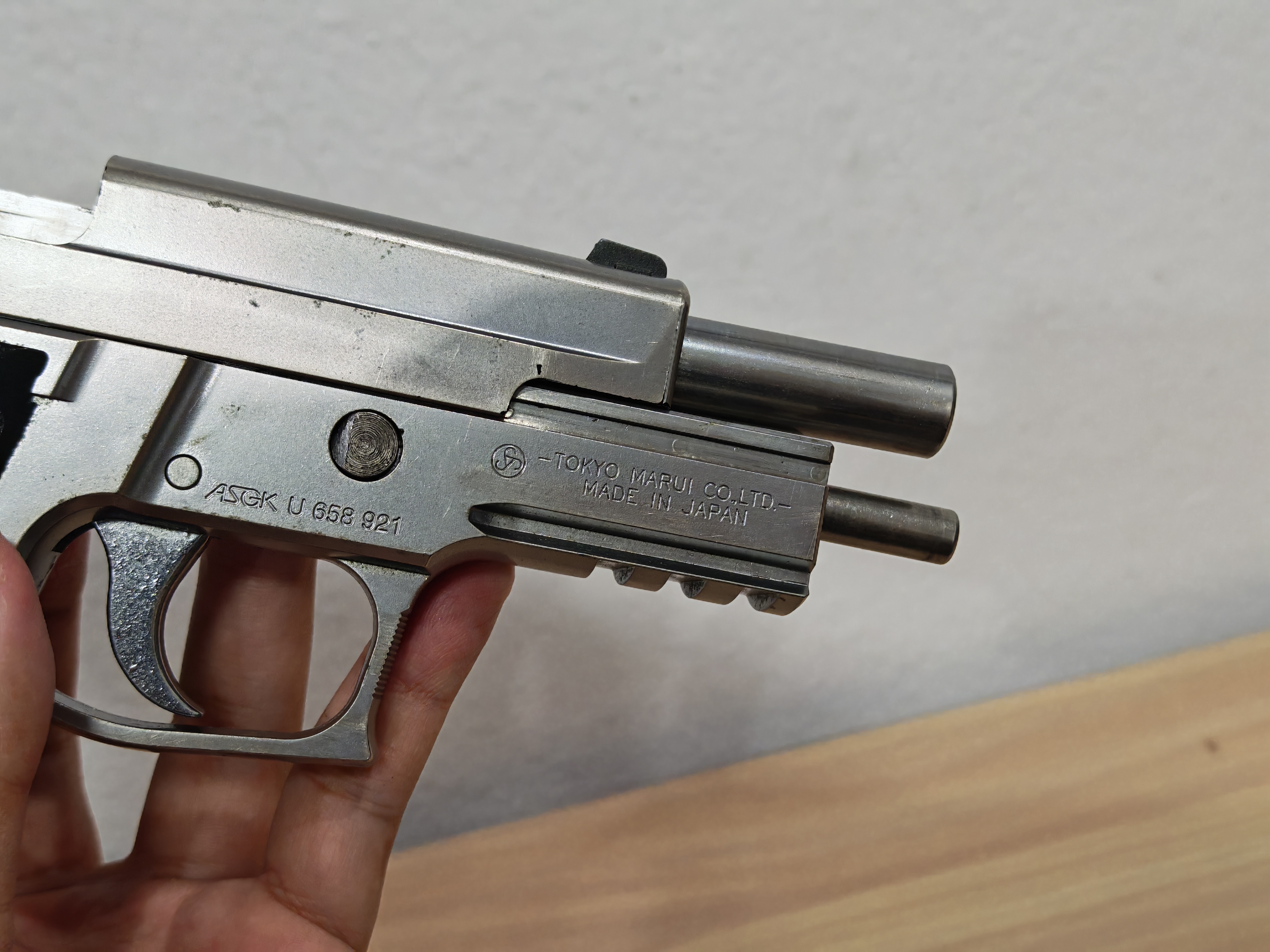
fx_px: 1761
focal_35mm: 48
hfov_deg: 39.7
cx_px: 635
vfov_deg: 30.3
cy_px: 476
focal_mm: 6.83
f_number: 2
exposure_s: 1/100
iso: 250
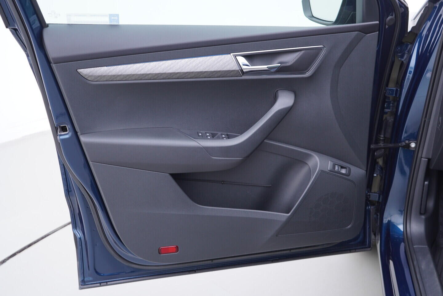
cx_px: 222
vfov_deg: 36.9
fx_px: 443
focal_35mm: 36
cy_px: 148
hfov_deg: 53.1
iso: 125
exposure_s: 1/40
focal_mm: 24
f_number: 2.8
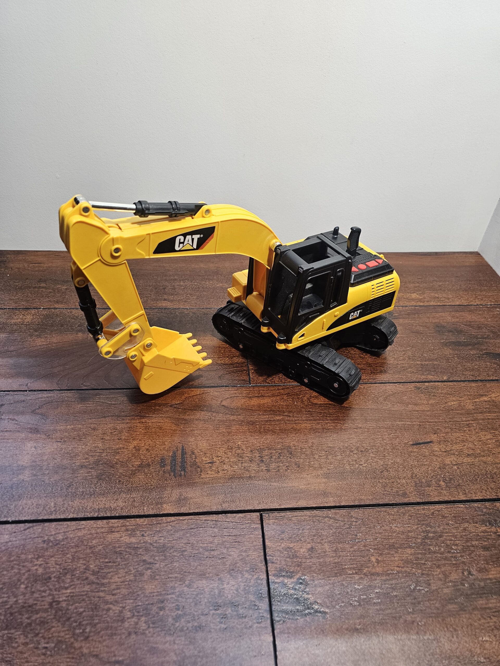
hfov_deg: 58.9
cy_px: 333
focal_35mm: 23
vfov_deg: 73.9
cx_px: 250
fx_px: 443
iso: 200
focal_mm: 6.3
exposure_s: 1/120
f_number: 1.7
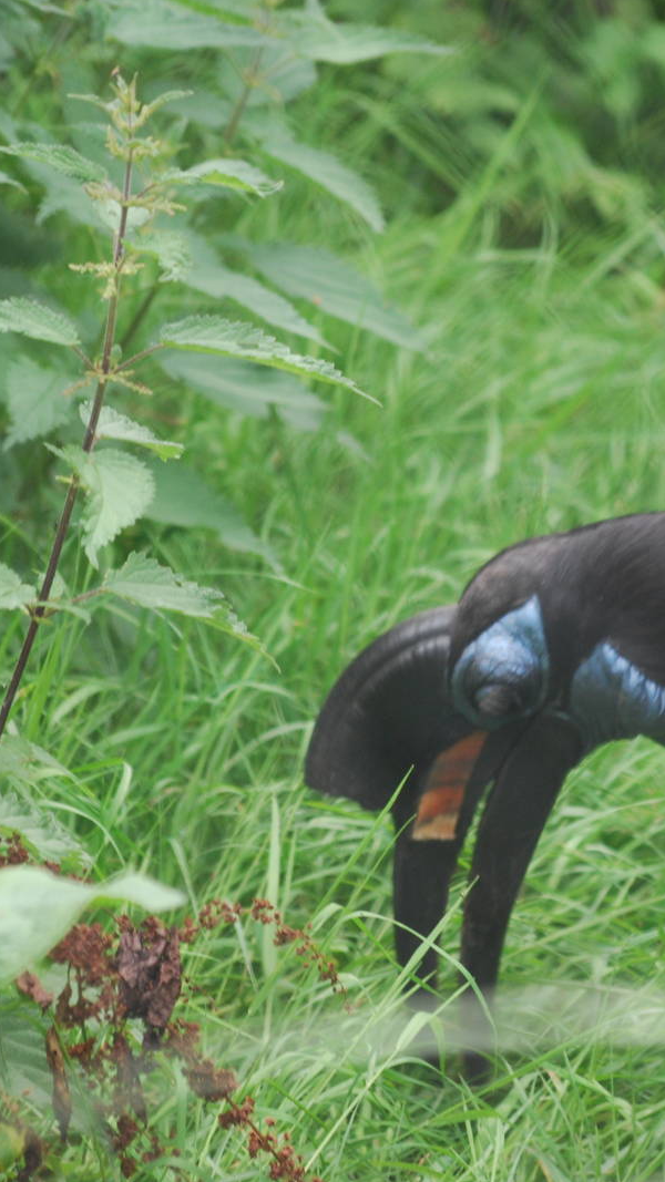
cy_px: 590
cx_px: 525
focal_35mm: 401
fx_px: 12573
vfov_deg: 5.4
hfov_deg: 3.0
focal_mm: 170
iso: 320
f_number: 4.8
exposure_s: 1/125
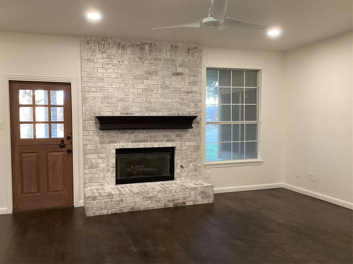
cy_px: 132
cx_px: 176
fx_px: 316
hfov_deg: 58.4
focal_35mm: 31
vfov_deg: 45.4
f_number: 2.4
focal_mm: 3.3
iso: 320
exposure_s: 1/60
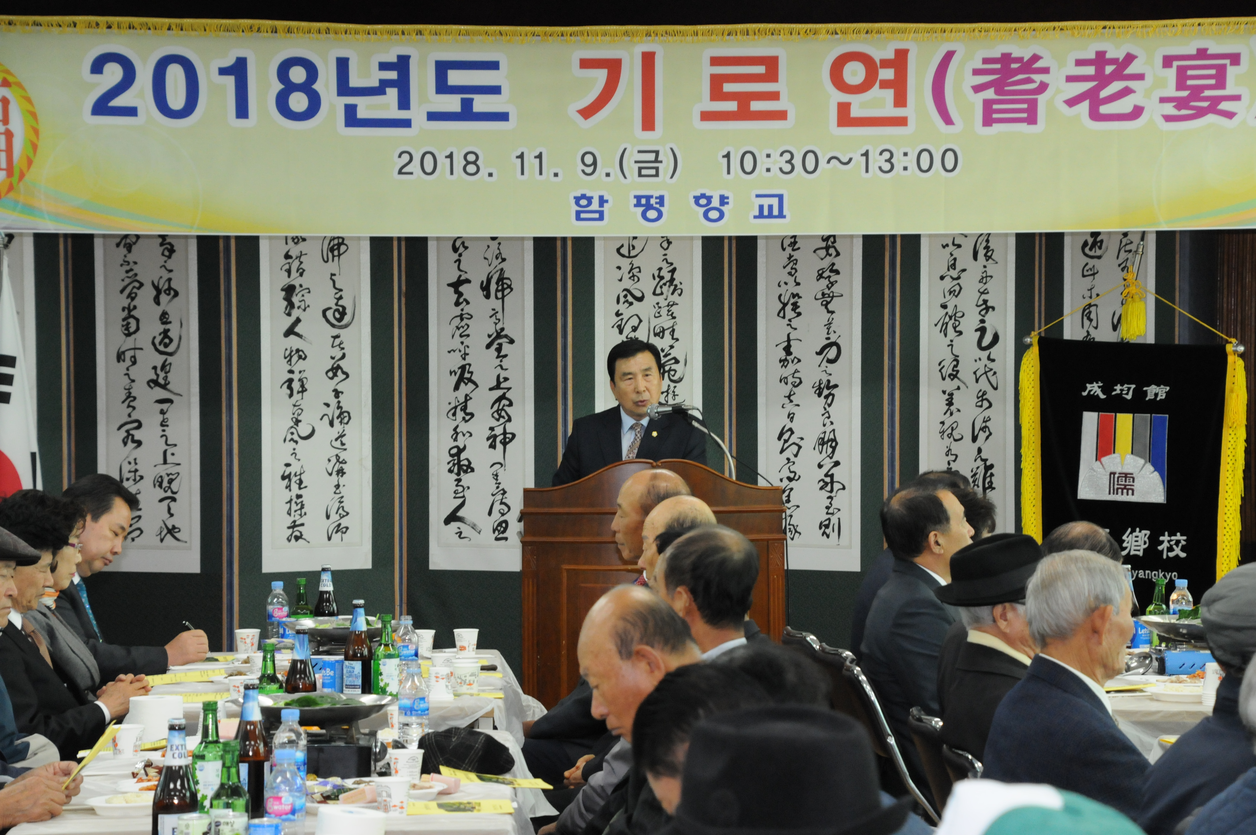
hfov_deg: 19.5
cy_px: 418
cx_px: 628
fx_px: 3659
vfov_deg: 13.0
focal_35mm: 105
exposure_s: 1/60
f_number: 8
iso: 1600
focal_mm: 70
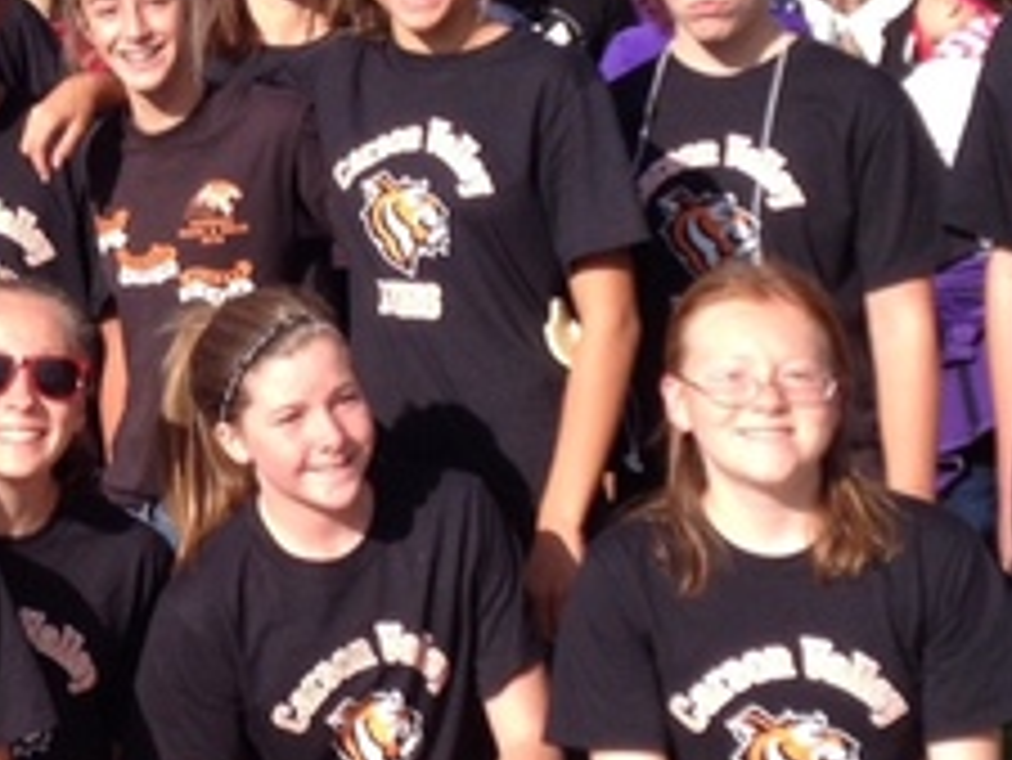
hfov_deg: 16.6
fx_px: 3276
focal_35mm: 112
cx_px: -283
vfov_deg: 13.2
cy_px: 207
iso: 50
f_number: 2.4
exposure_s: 1/1227
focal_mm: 4.28
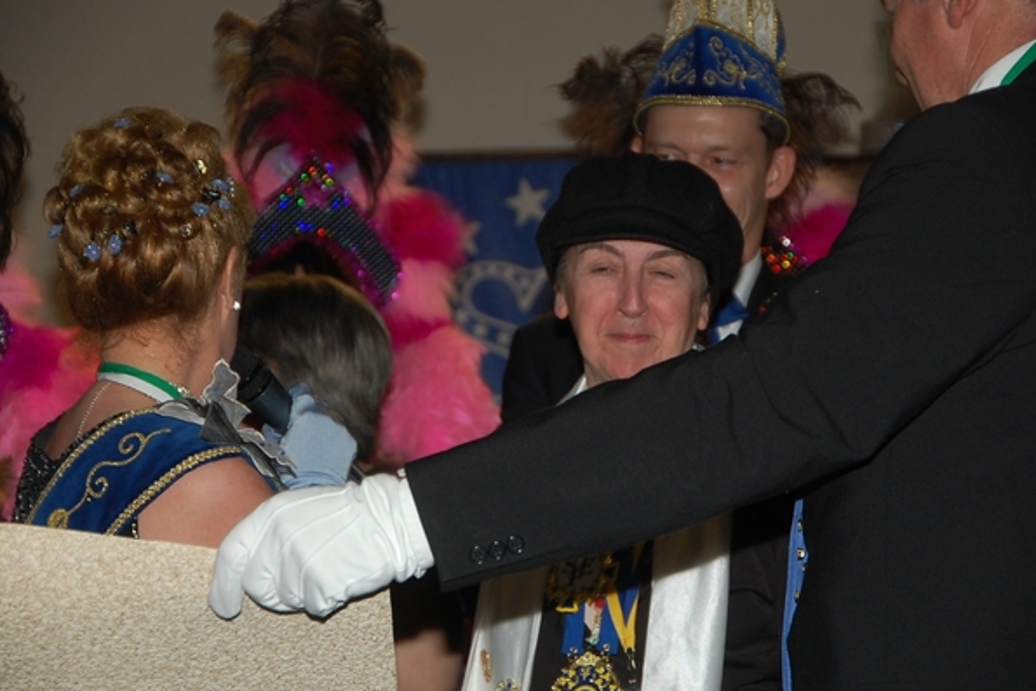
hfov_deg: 14.8
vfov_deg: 9.9
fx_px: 4001
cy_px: 346
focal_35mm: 139
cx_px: 515
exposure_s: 1/60
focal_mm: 92
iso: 400
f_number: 5.6
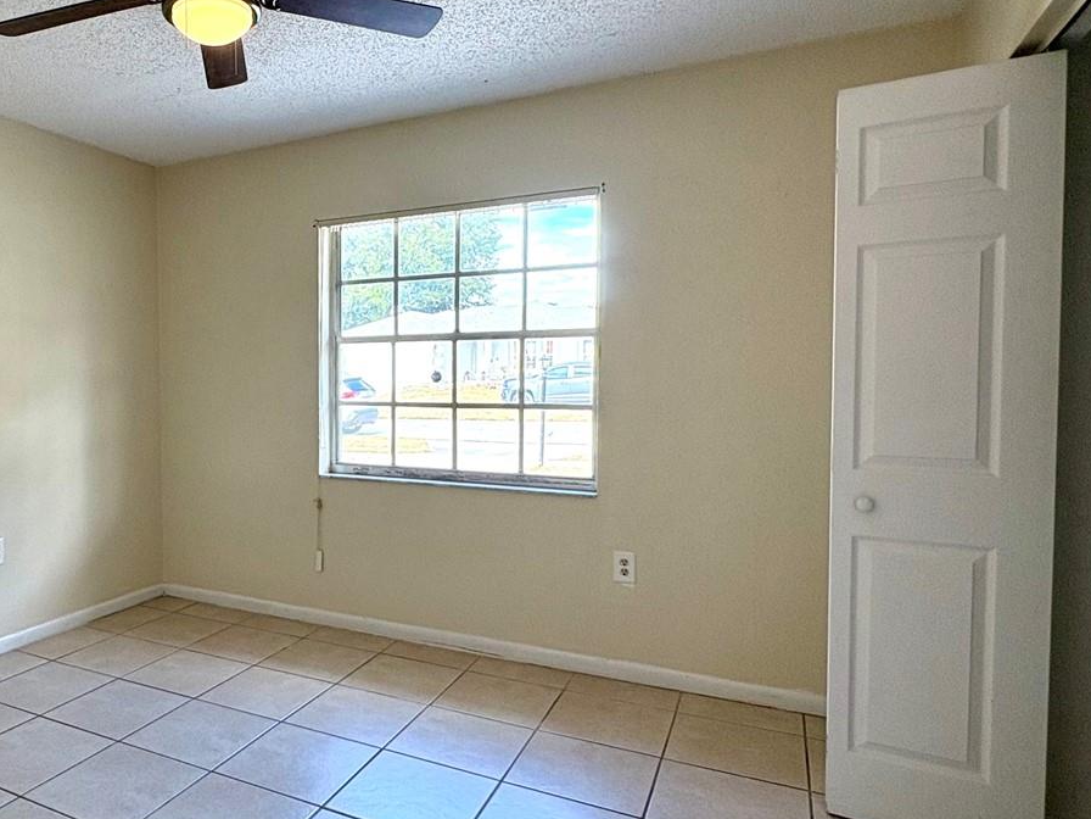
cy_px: 410
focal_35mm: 25
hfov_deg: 66.2
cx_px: 309
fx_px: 788
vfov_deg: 54.9
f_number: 2.2
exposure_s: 1/125
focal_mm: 2.22
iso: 100
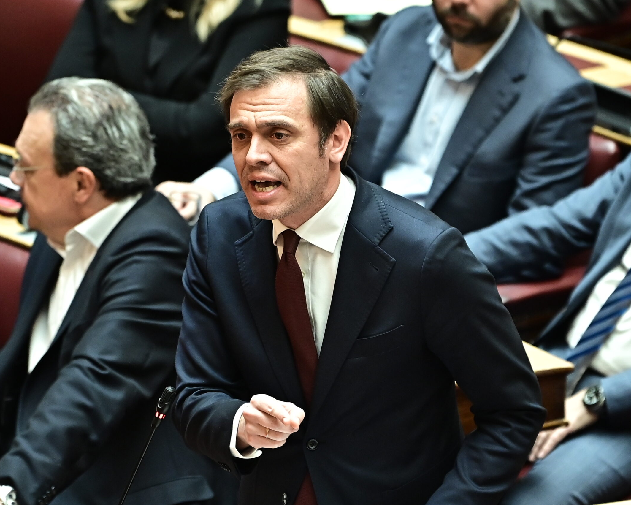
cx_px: 283
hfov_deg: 5.7
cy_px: 252
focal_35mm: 339
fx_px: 6331
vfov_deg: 4.6
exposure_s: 1/640
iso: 1600
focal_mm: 200
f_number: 3.2
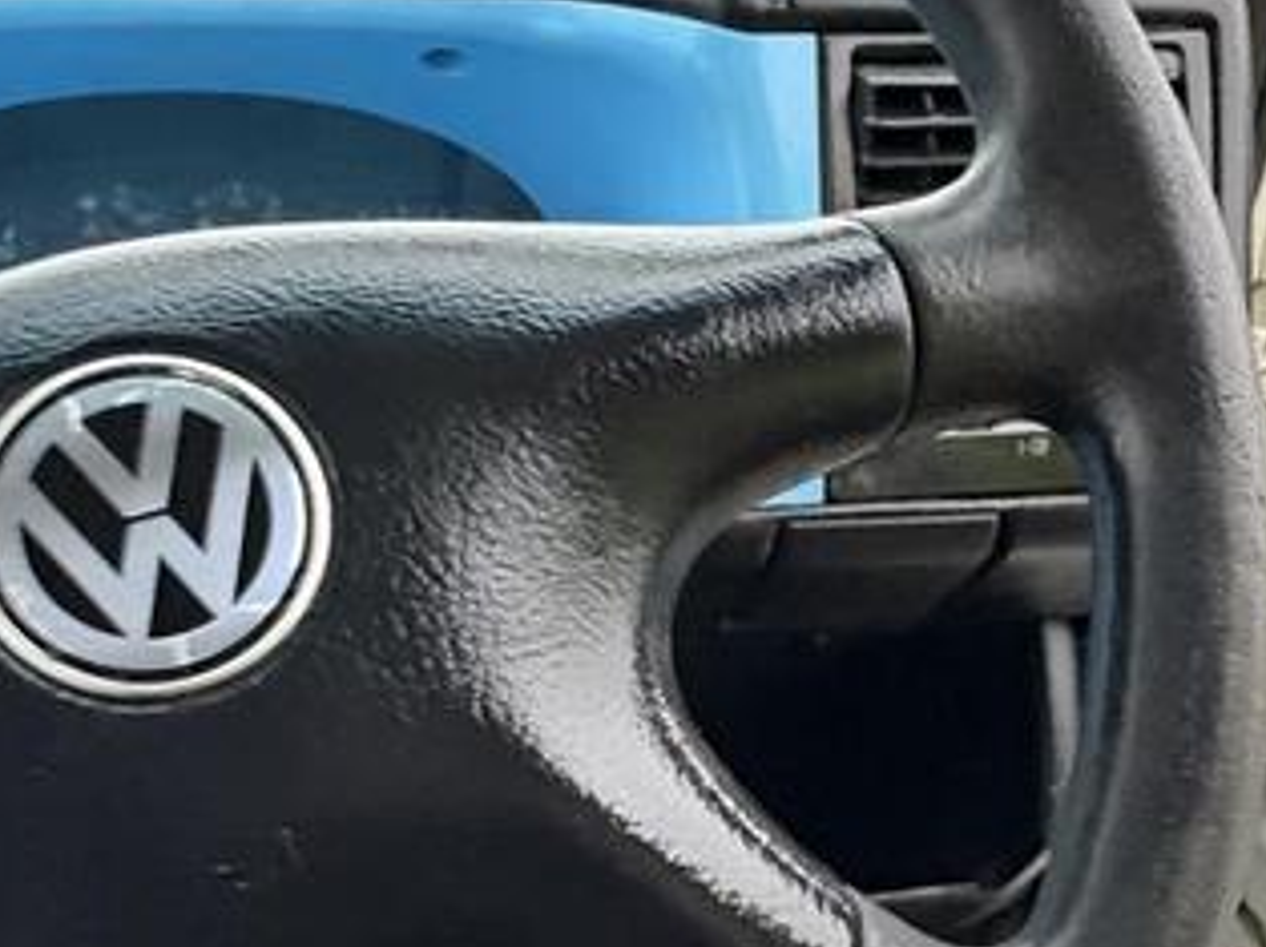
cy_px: 625
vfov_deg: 35.6
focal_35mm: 40
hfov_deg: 46.4
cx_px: 476
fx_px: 1462
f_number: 2.2
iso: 1000
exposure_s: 1/40
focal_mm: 2.22
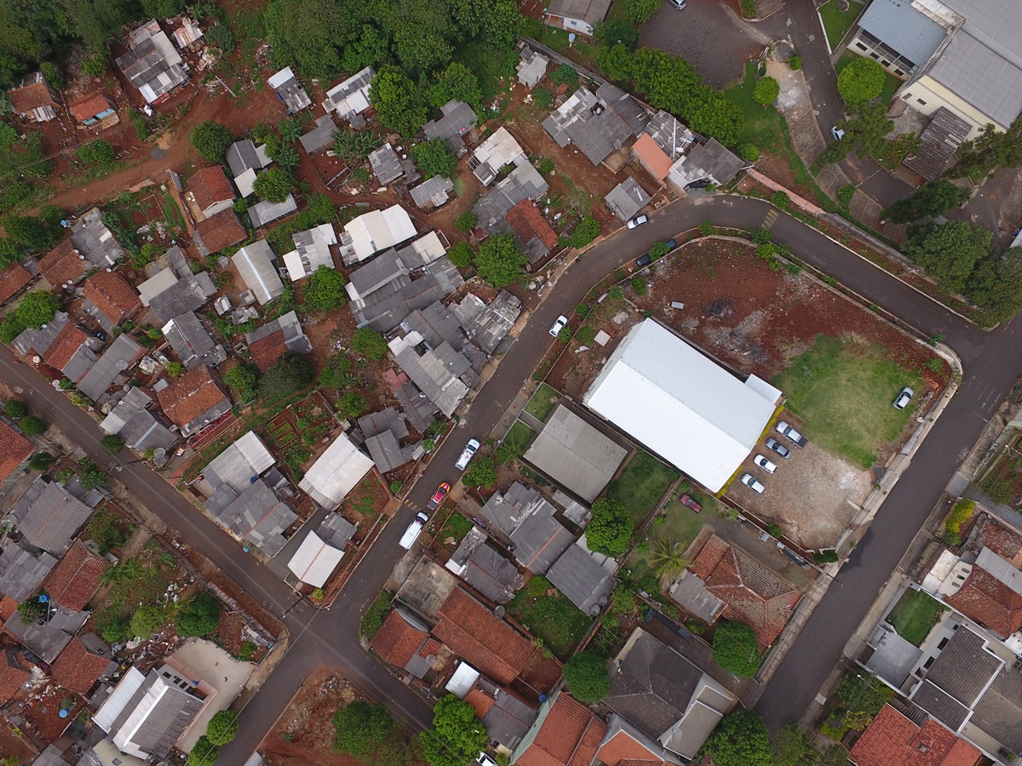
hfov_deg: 81.7
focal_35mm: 20
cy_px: 383
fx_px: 590
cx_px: 511
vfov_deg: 66.0
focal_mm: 3.61
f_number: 2.8
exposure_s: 1/697
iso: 100
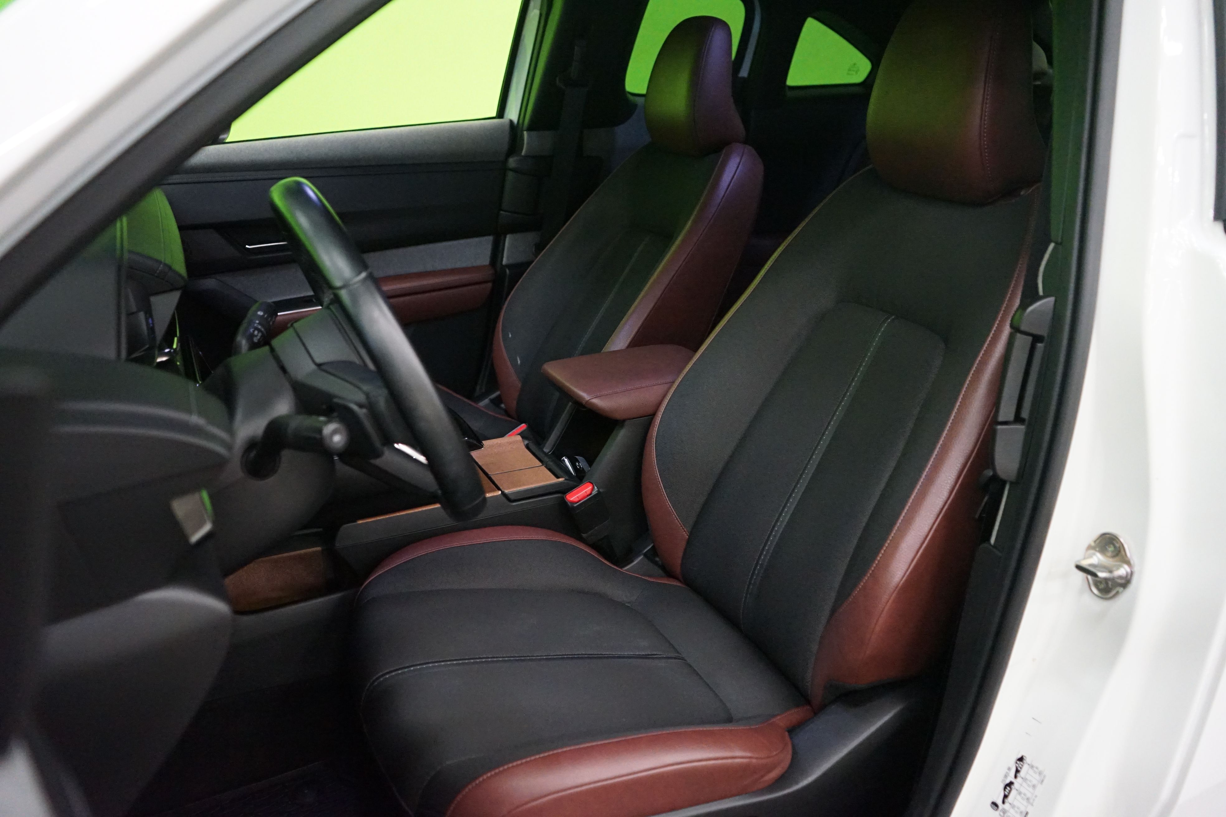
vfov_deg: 46.4
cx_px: 613
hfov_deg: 65.5
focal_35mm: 28
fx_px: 953
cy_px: 408
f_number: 3.5
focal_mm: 28
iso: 6400
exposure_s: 1/60
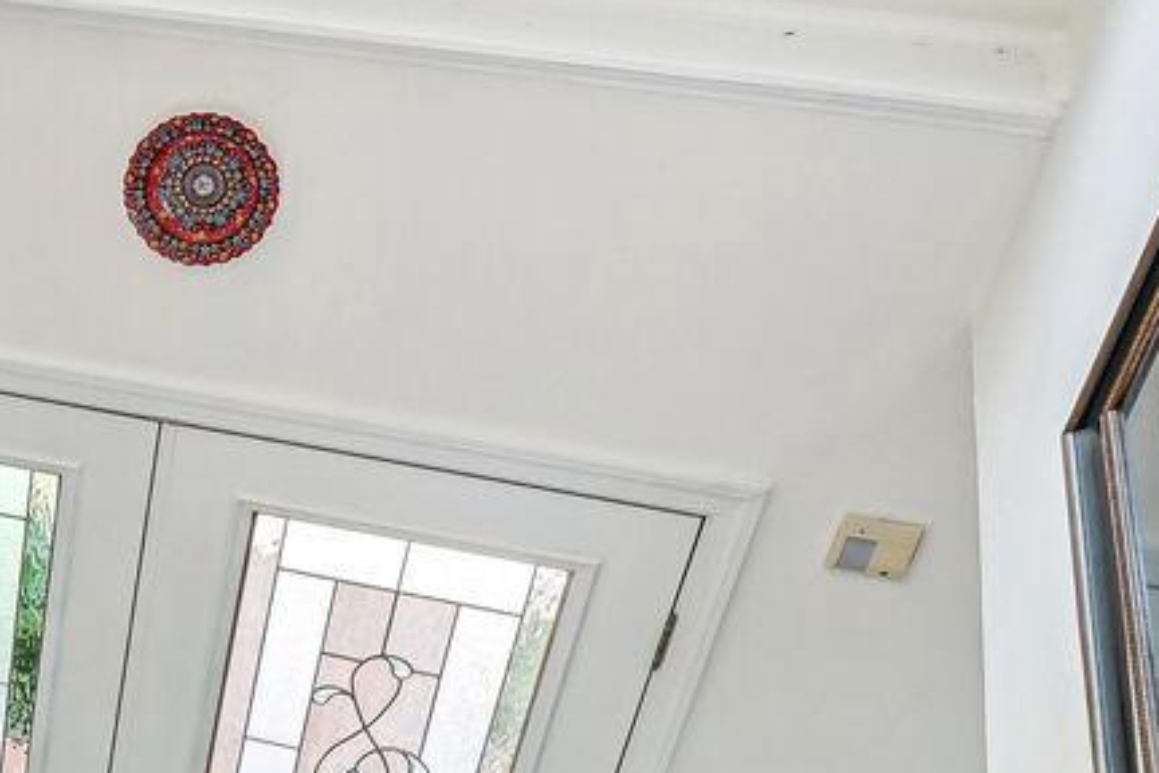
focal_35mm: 64
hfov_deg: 26.5
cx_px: -354
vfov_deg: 19.9
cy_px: 929
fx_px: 2060
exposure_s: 1/60
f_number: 9
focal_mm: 16
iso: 800
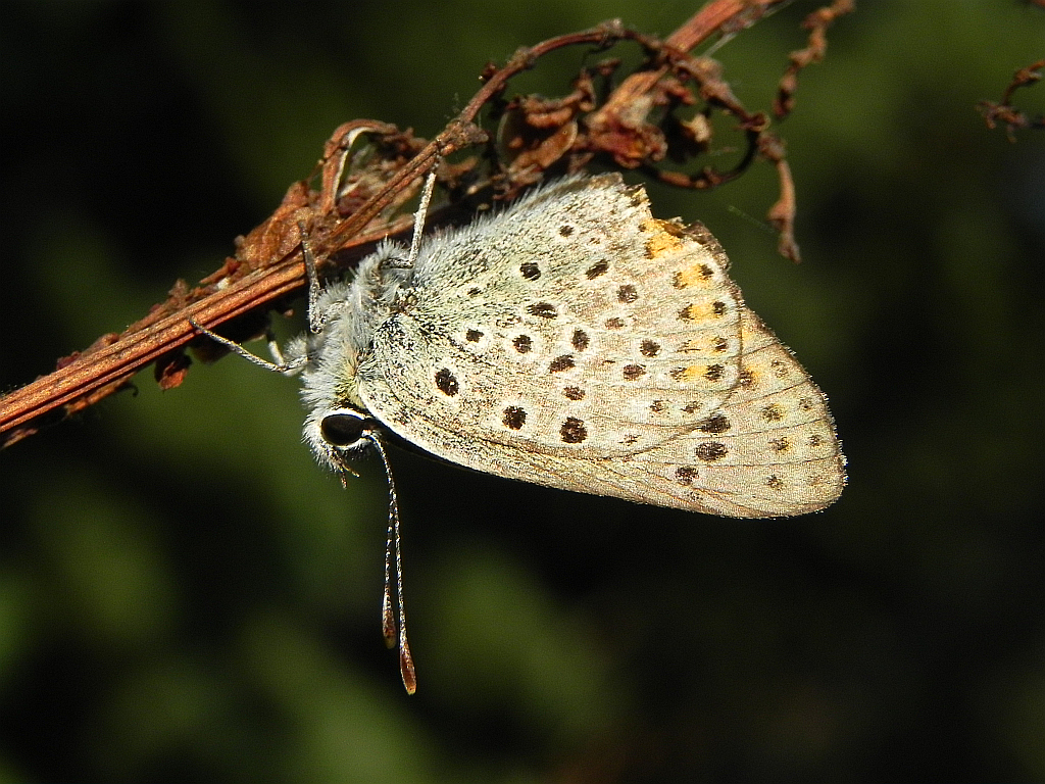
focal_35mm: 105
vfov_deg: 14.1
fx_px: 3170
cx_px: 522
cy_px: 392
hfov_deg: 18.7
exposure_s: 1/283
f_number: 7.1
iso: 160
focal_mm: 18.8
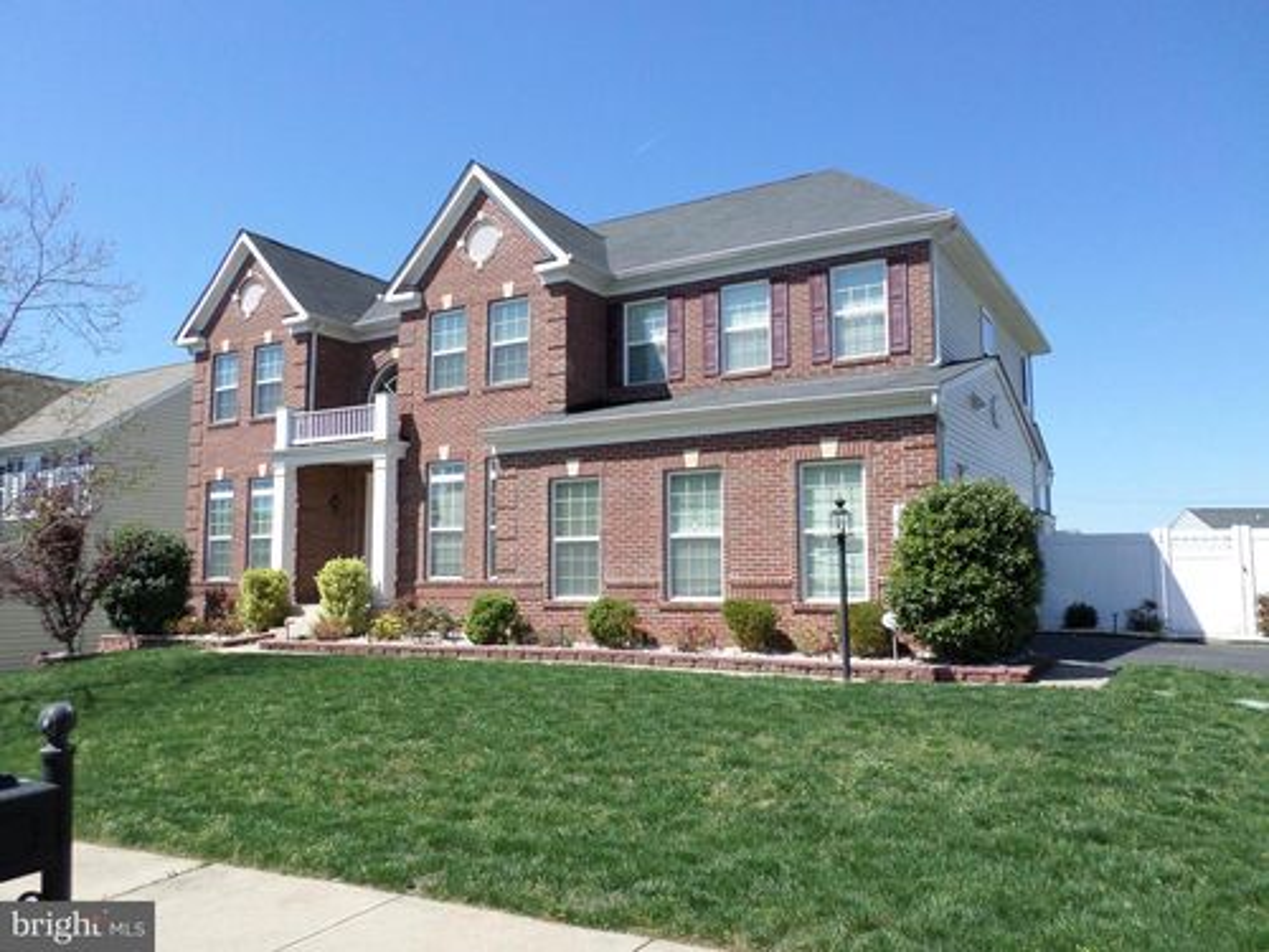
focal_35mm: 25
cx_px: 634
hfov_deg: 69.4
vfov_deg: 54.9
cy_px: 476
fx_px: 916
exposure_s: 1/1500
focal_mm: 4.5
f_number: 2.5
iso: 80
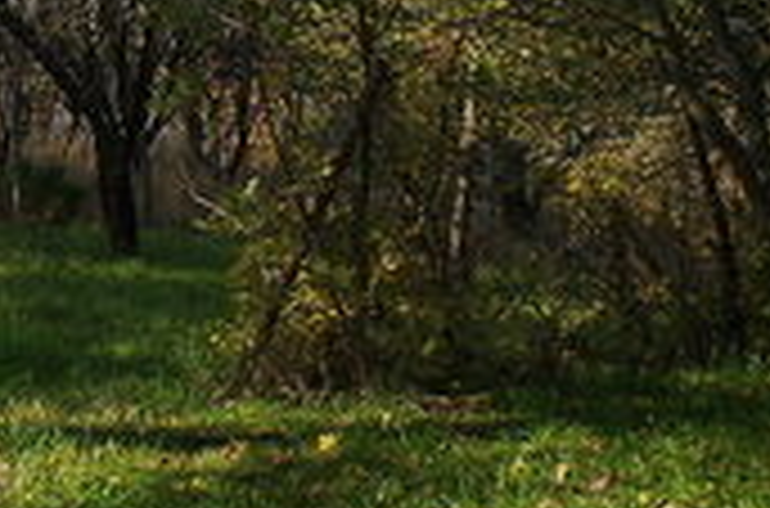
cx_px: -315
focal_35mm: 95
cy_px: -47
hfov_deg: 19.3
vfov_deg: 14.0
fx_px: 2026
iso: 320
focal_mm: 18
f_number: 11
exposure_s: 1/60
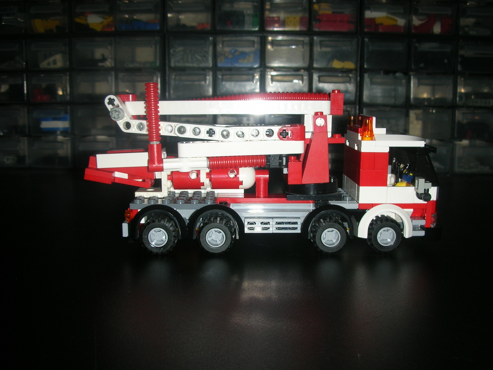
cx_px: 246
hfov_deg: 52.6
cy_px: 185
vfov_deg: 40.7
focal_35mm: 35
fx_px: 498
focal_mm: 5.8
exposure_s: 1/60.1
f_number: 3
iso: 50
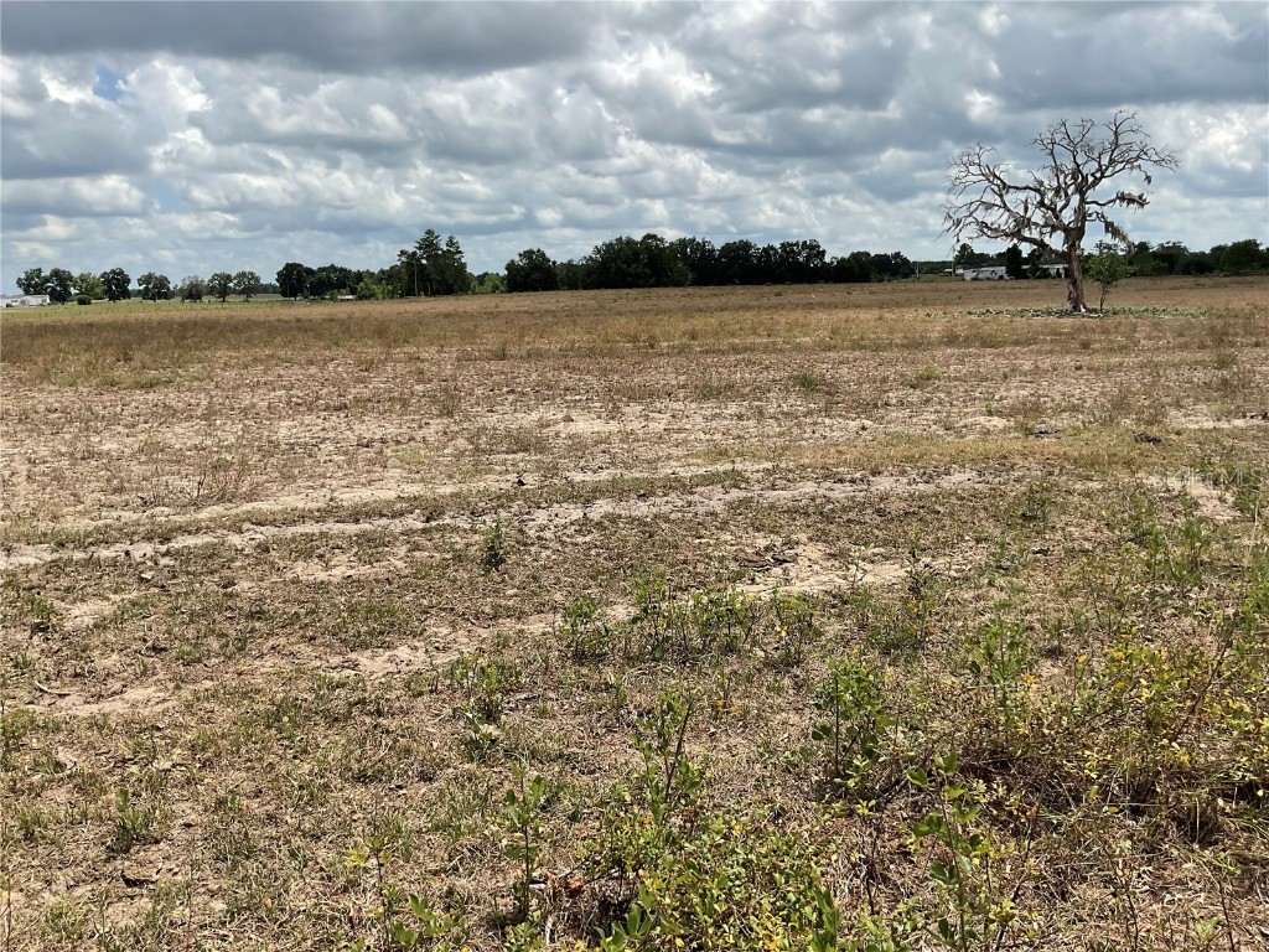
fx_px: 1063
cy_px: 476
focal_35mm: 29
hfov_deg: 61.7
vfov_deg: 48.2
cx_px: 634
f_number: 1.8
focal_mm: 3
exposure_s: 1/2141
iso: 16
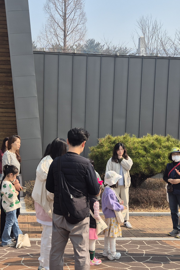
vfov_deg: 41.9
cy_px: 140
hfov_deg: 28.5
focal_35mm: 47
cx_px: 61
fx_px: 353
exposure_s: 1/1448
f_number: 1.8
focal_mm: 5.4
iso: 25
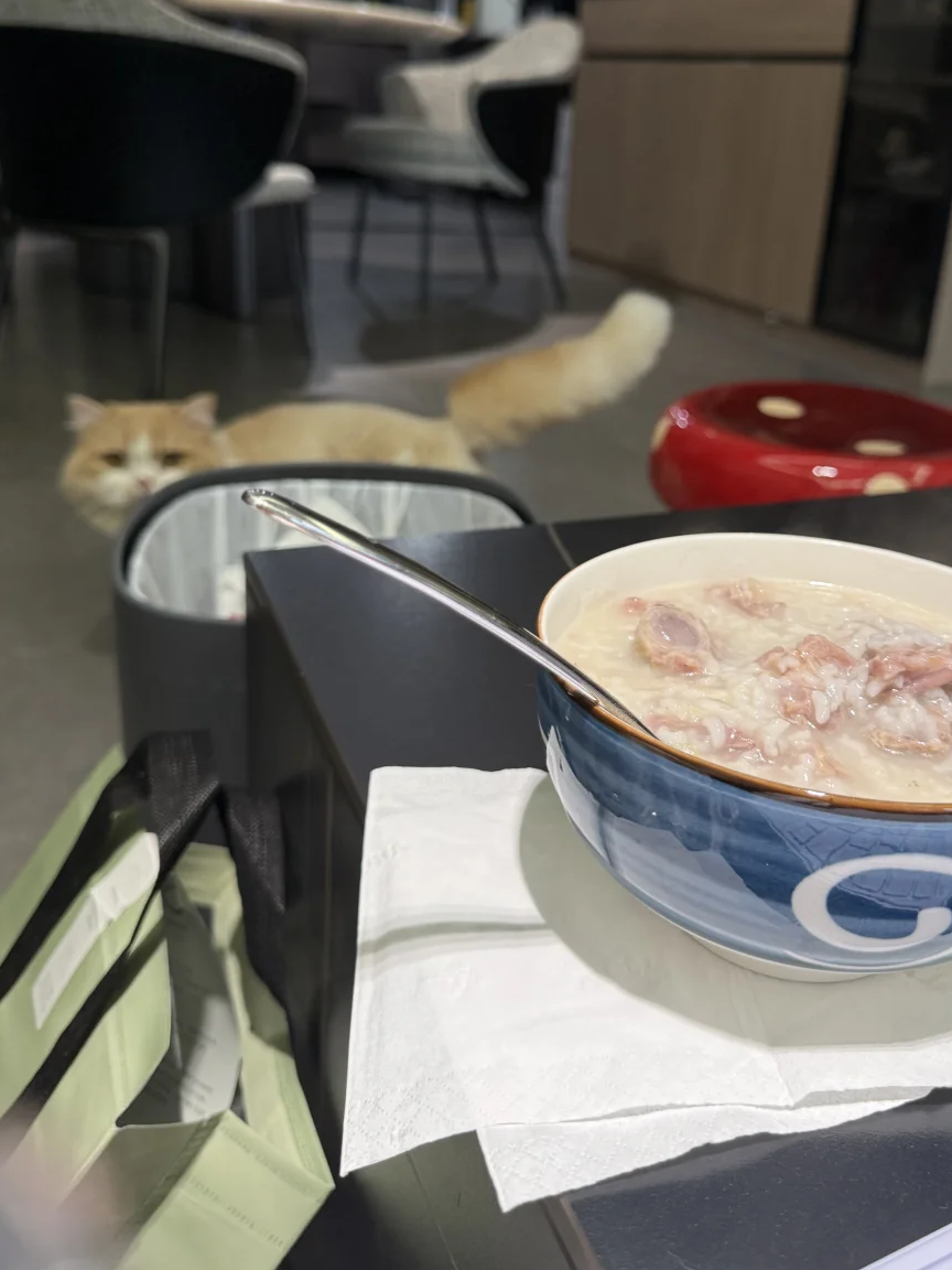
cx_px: 578
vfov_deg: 59.6
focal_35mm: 30
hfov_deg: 46.5
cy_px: 526
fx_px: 1100
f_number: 1.78
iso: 200
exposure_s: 1/100
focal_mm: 6.76
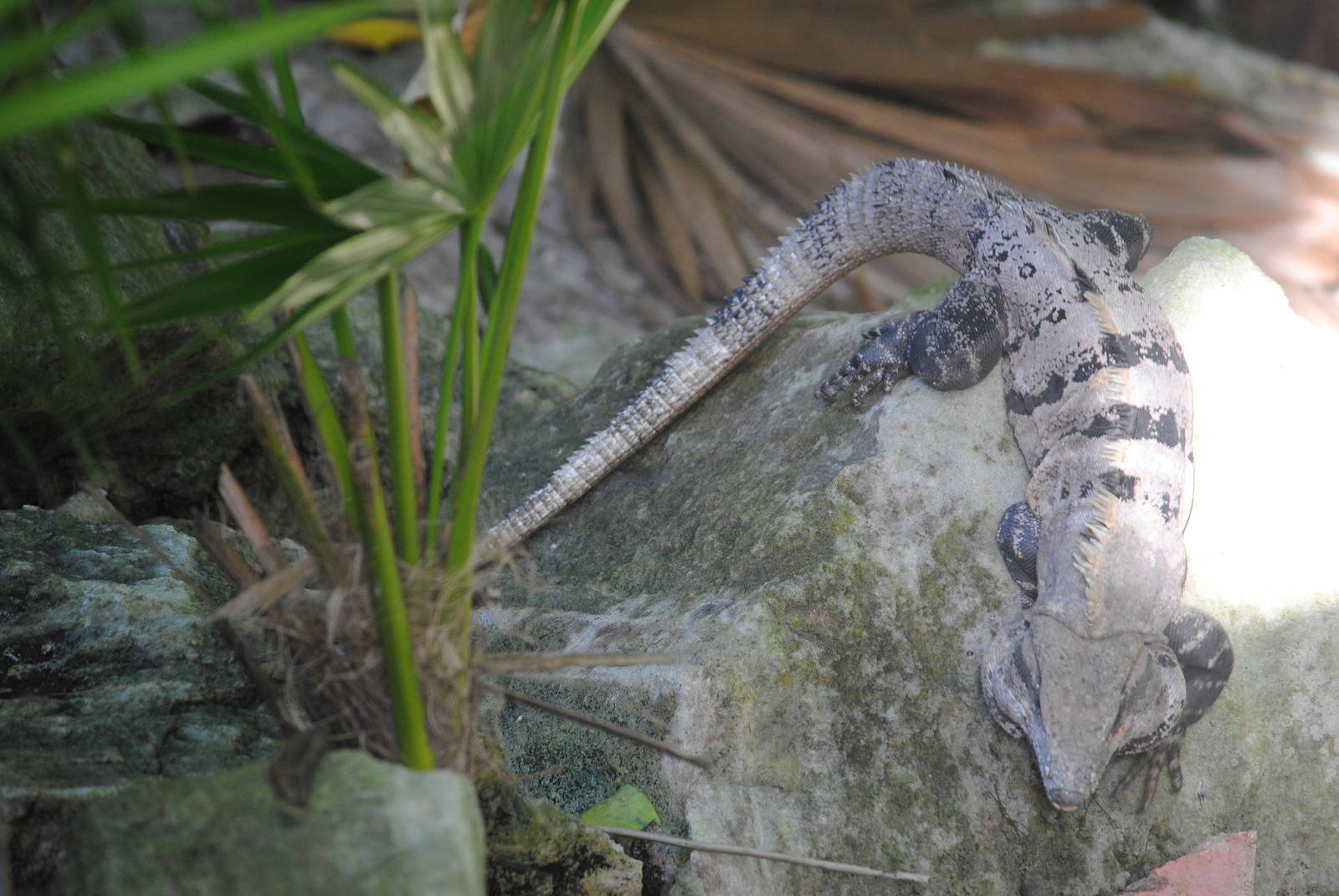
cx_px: 670
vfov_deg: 5.0
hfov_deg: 7.4
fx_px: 10334
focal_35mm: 278
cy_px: 448
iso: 400
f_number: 5
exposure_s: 1/125
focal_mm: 185
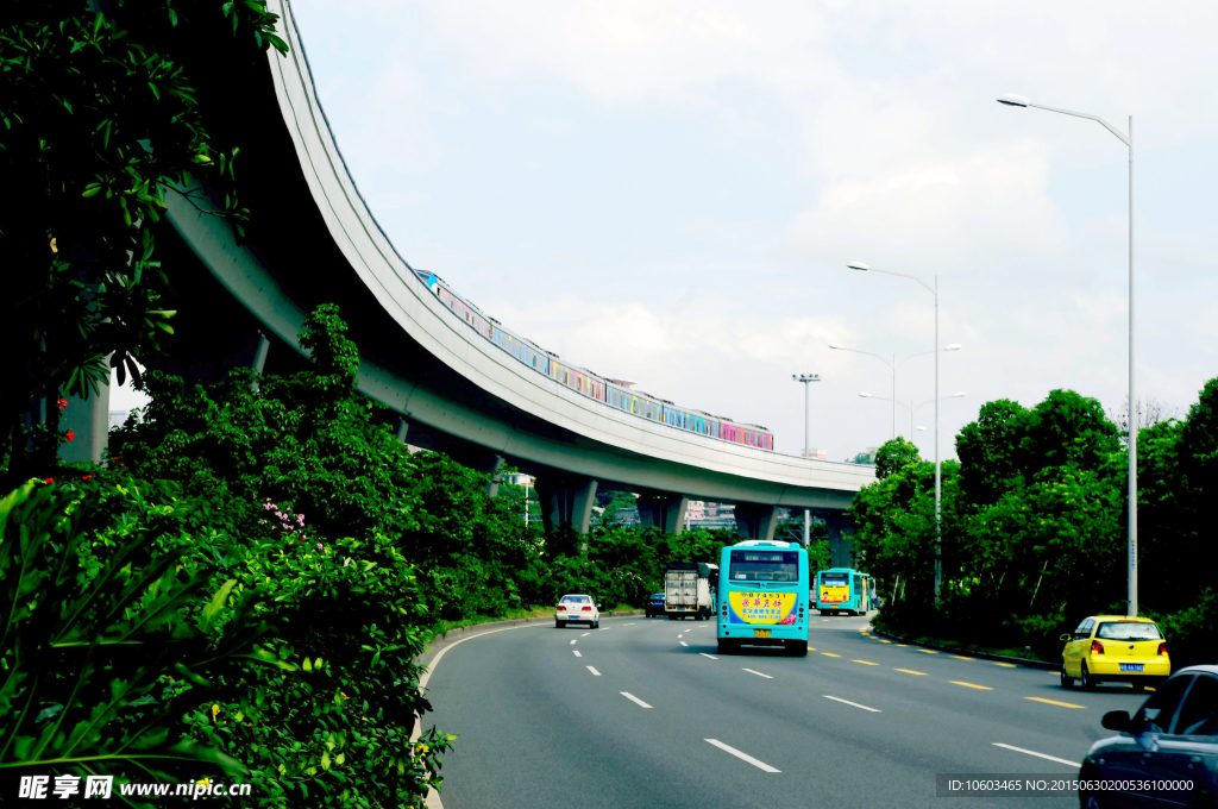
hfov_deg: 24.8
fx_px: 2771
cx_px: 609
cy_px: 404
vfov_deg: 16.6
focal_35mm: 82
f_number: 11
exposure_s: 1/160
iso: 200
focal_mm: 55
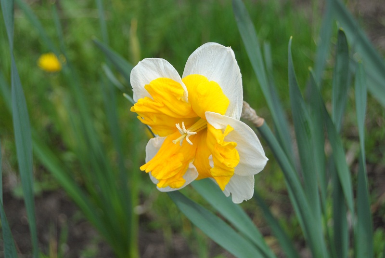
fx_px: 883
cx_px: 192
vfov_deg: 16.6
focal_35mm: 82
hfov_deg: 24.6
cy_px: 129
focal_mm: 55
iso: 200
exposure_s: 1/400
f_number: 5.6
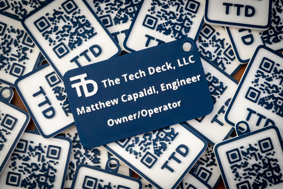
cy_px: 94
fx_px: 707
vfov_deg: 15.2
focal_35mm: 90
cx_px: 142
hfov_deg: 22.6
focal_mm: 90
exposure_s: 1/10
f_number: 16
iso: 12800
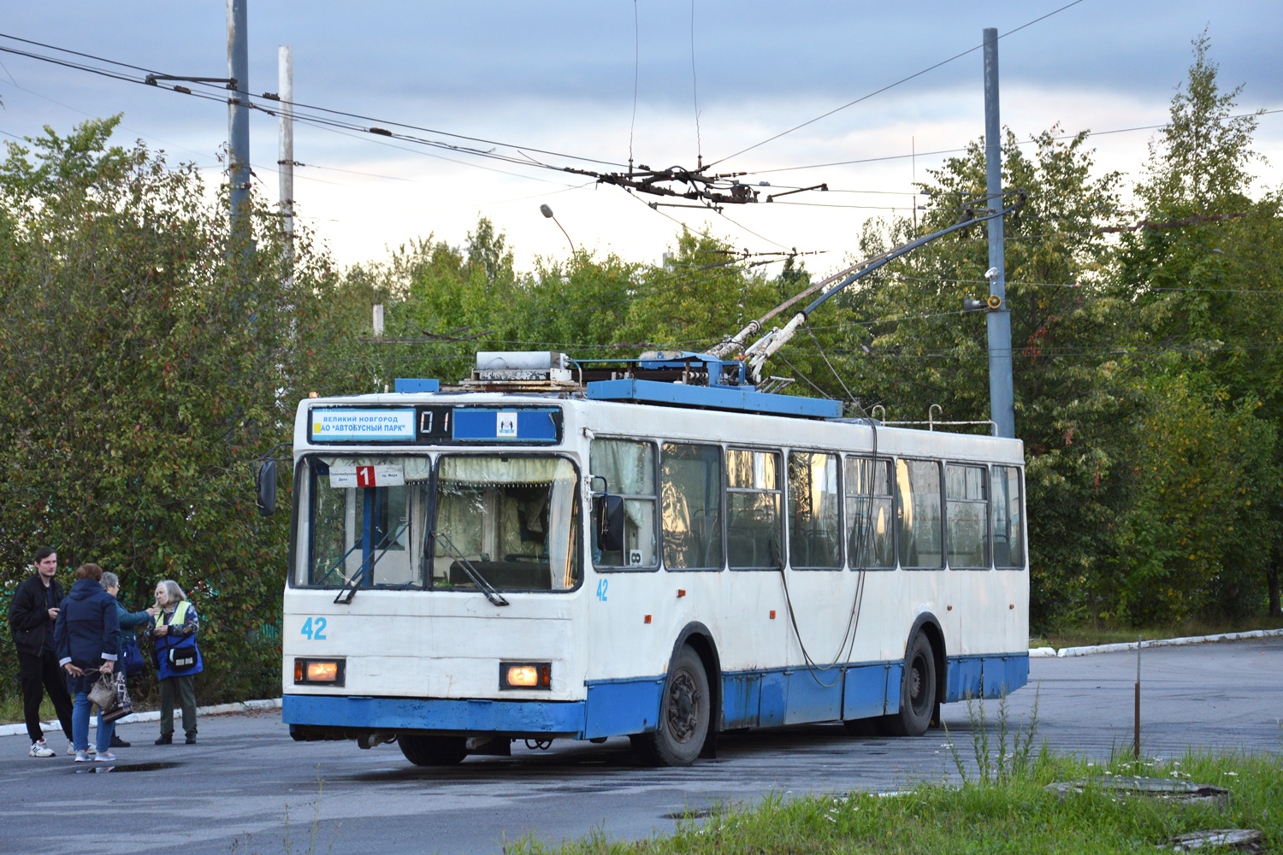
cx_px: 642
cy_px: 428
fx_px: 4009
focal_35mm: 112
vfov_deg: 12.2
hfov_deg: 18.2
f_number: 5.6
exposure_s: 1/60
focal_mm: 75
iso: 200
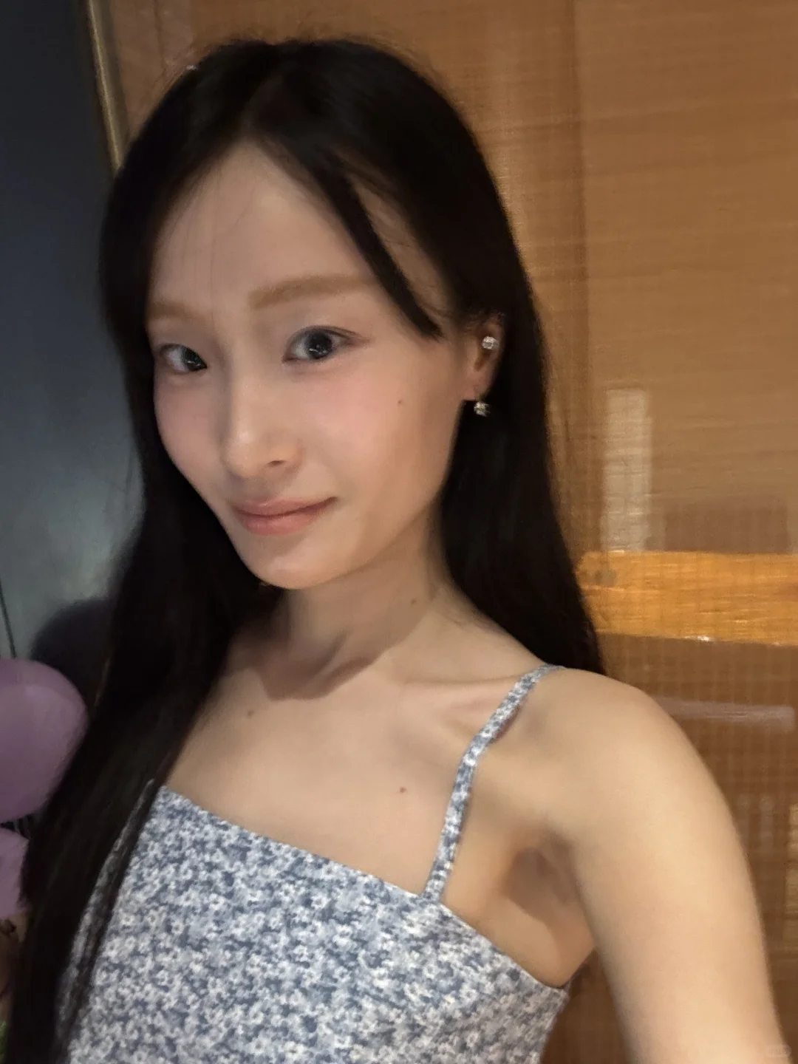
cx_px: 399
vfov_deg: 60.0
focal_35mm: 30
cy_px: 532
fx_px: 922
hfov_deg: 46.8
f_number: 1.9
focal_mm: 2.69
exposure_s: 1/15
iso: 640
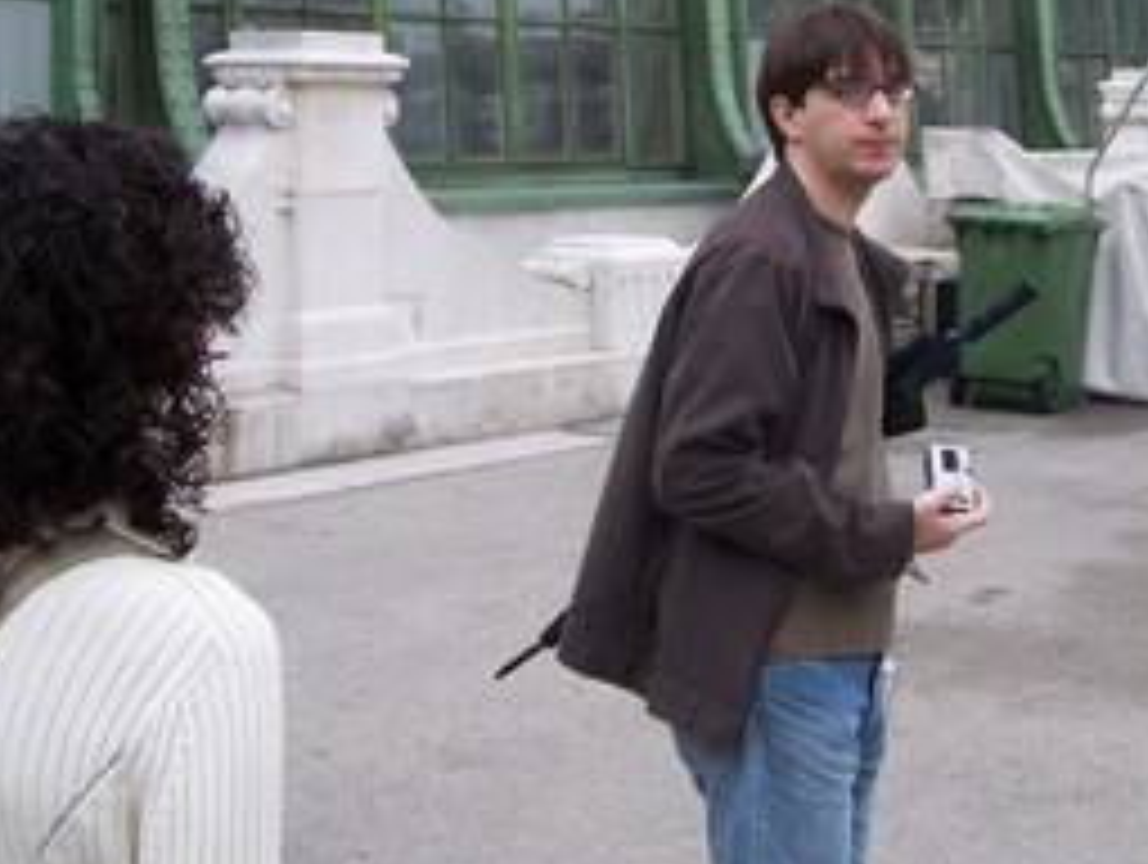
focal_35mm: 67
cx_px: 702
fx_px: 2225
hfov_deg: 28.8
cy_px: 166
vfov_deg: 21.7
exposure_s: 1/250
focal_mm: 6.3
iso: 80
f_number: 2.8
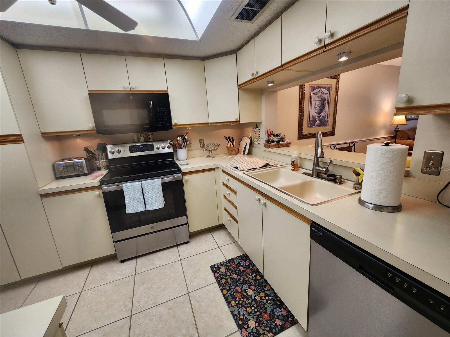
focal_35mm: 13
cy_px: 168
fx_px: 169
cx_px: 225
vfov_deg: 89.9
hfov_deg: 106.2
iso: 125
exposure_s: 1/60
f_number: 2.2
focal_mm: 2.2
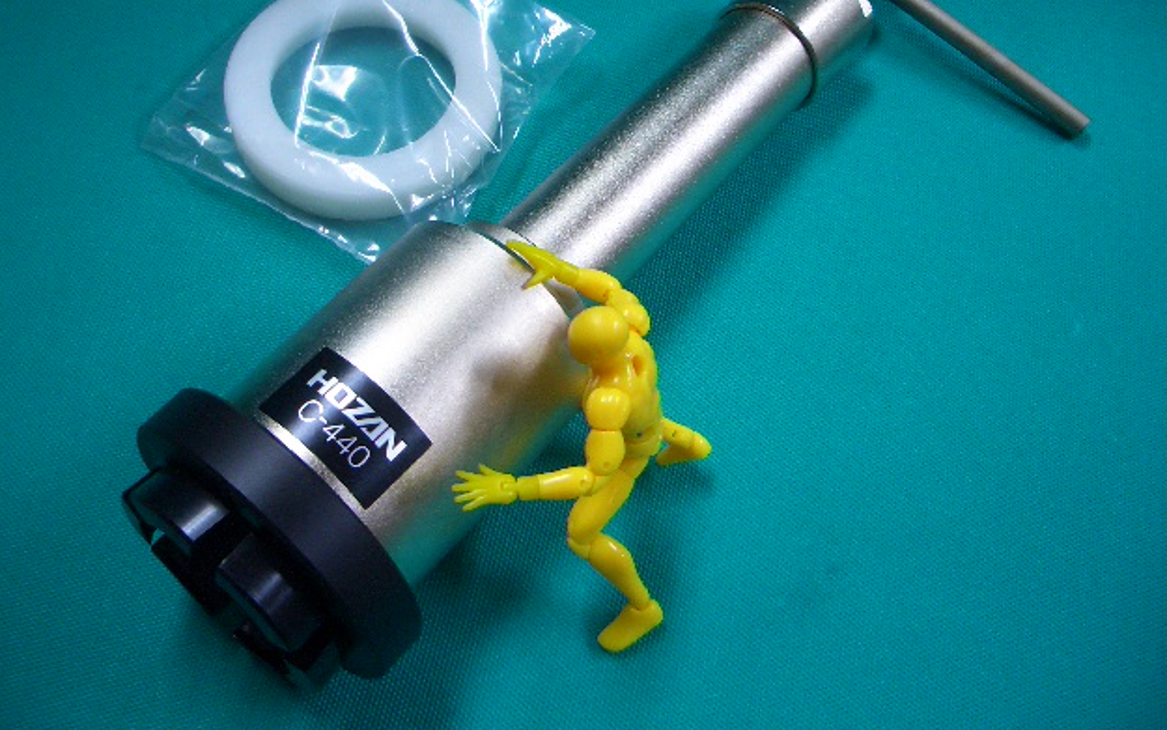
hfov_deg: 51.5
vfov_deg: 33.5
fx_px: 1209
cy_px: 284
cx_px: 577
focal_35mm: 38
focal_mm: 5.8
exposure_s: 1/25
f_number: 2.6
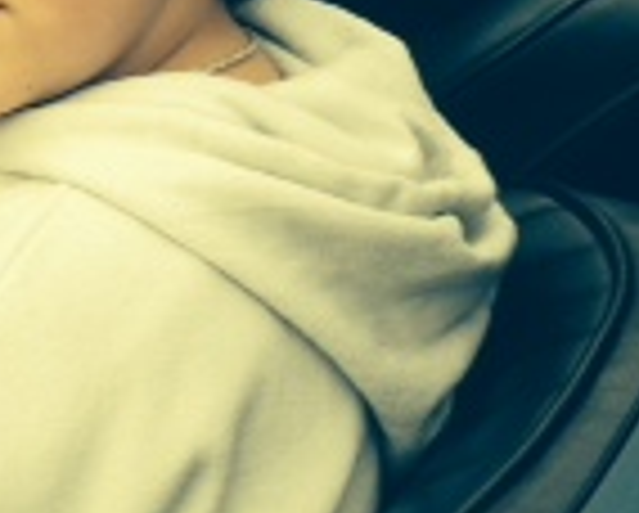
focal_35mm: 145
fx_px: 2746
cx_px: -459
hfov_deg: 12.3
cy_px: -306
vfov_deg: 10.2
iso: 50
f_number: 2.4
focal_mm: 4.12
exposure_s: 1/463
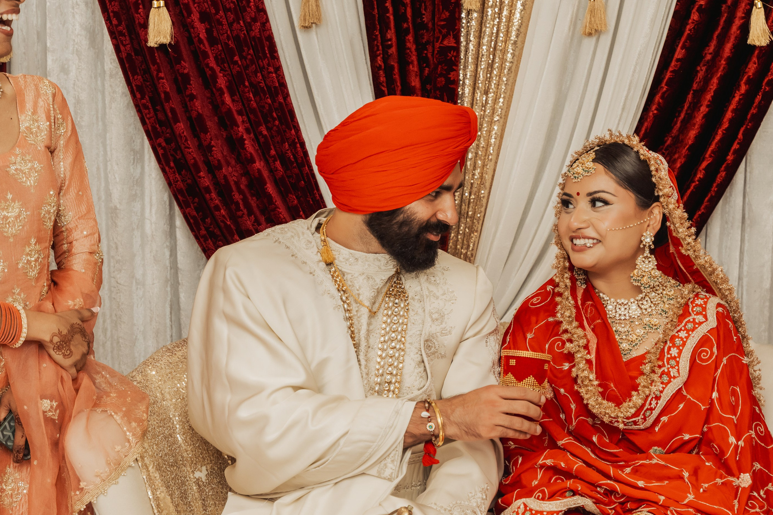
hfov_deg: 23.7
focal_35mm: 85
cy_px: 345
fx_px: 1835
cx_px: 511
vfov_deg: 16.0
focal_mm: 58.3
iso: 1600
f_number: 3.5
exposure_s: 1/250
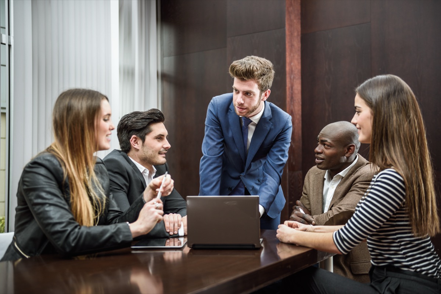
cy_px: 147
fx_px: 588
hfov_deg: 41.1
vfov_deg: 28.1
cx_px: 220
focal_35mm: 48
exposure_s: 1/200
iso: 200
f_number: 2.8
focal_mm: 48
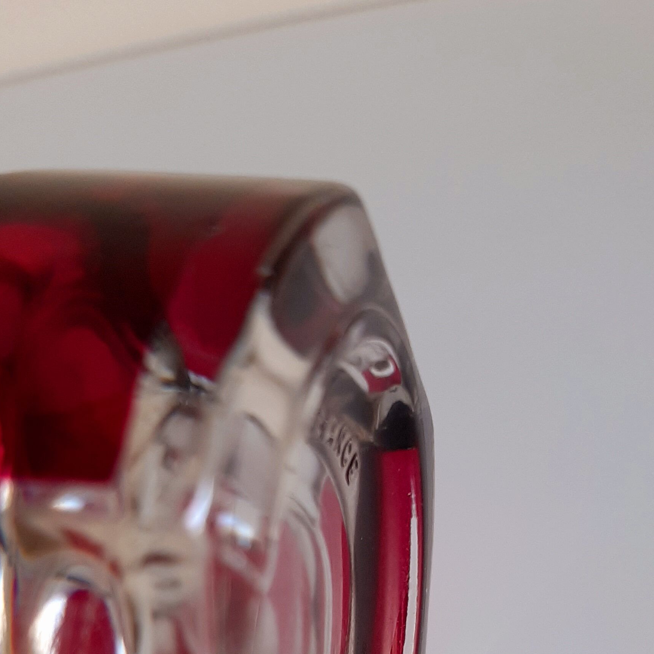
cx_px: 286
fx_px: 1154
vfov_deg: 29.3
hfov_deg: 31.6
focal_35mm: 54
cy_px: 670
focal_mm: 3.93
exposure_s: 1/30
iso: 50
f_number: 1.7
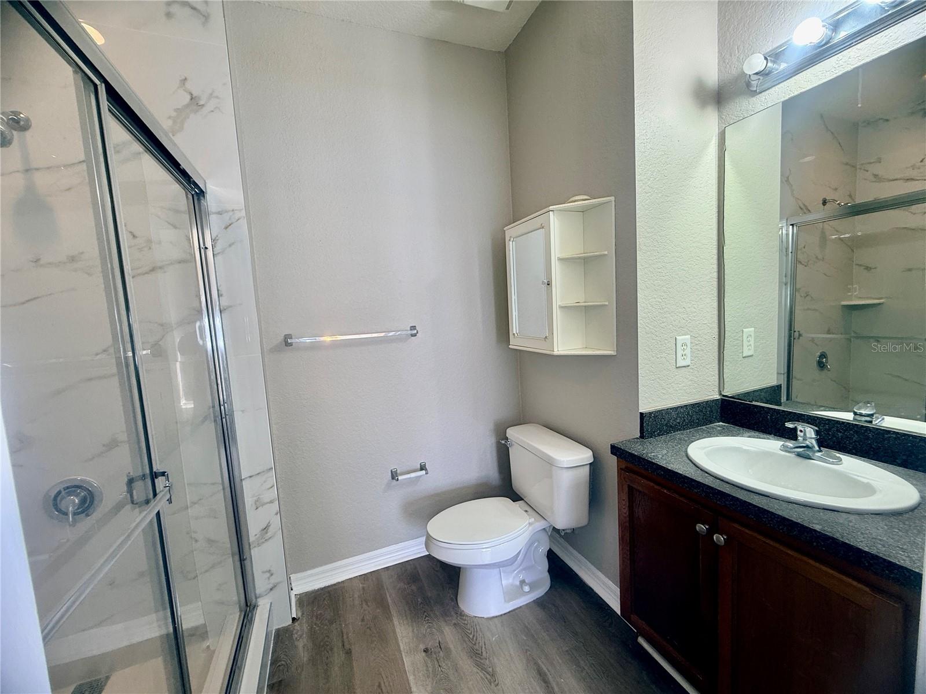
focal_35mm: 14
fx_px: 375
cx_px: 463
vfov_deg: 85.7
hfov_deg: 102.1
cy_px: 347
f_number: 2.2
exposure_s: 1/40
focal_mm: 2.22
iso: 64
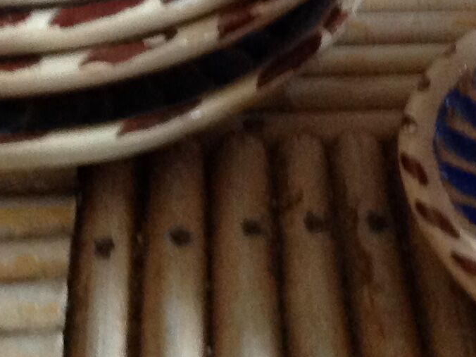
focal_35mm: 134
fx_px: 1843
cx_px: 366
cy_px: -154
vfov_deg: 10.7
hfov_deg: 14.7
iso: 320
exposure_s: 1/15
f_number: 2.4
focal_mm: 4.28
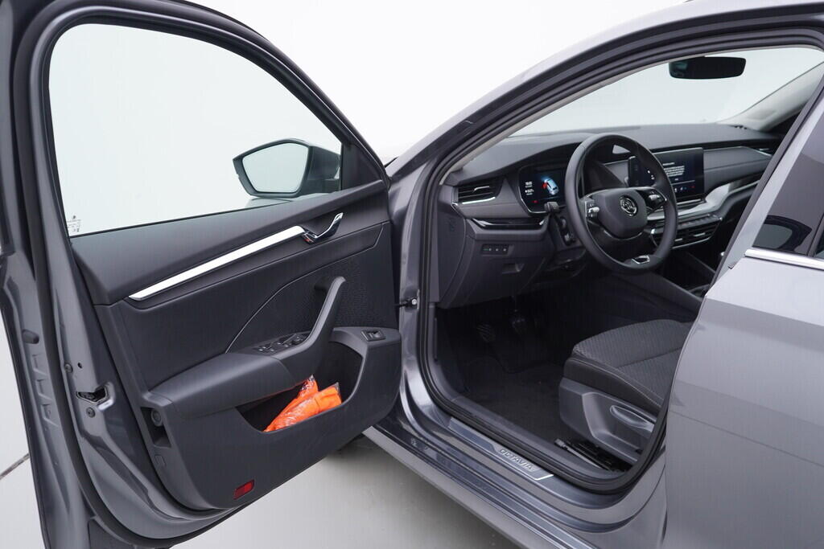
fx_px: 824
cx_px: 412
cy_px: 274
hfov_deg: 53.1
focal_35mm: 36
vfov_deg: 36.9
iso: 125
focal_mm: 24
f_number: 3.2
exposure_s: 1/50
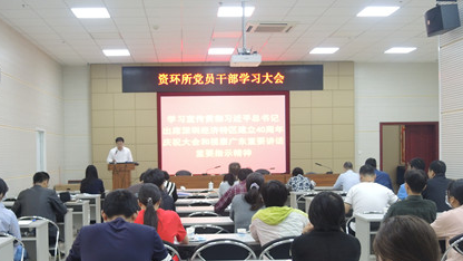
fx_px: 540
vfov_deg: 27.0
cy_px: 171
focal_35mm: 44
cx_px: 194
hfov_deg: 46.2
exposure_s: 1/30
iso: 250
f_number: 2
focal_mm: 6
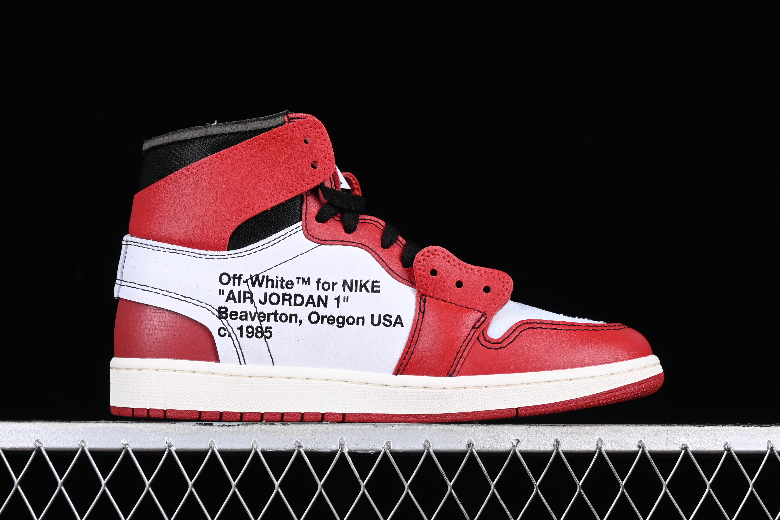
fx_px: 1527
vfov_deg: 19.3
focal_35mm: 70
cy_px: 260
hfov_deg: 28.6
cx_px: 390
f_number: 8
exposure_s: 1/80
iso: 160
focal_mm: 47
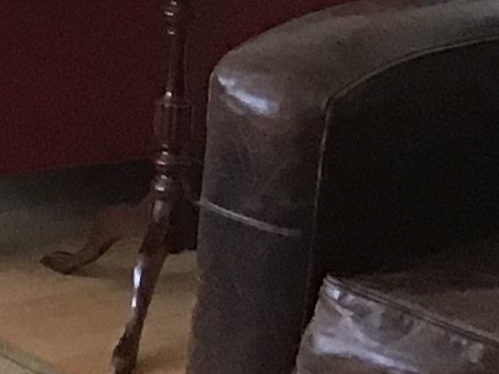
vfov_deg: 6.5
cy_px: -381
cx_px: -1057
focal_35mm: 222
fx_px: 3200
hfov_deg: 7.7
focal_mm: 3.3
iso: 40
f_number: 2.4
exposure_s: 1/30
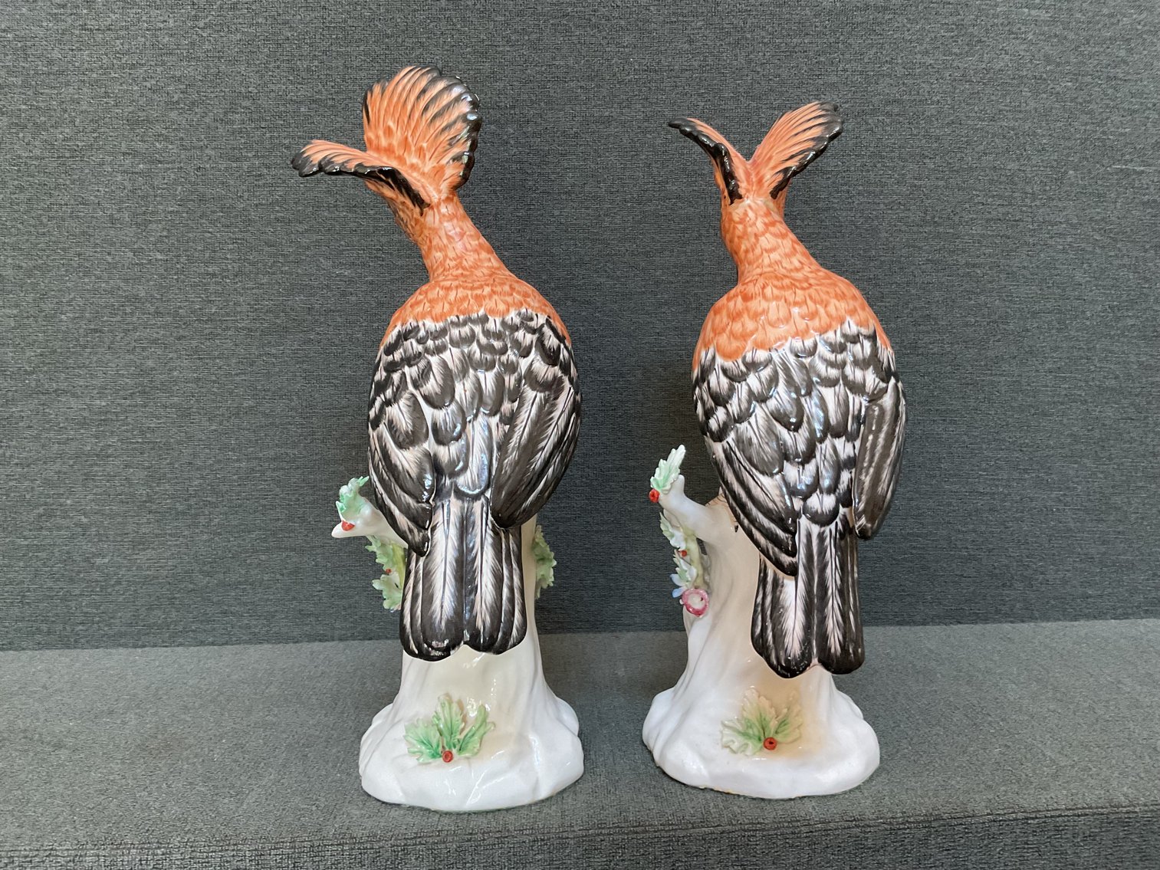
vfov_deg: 48.2
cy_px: 435
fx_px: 972
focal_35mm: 29
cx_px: 580
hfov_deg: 61.7
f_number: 1.8
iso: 250
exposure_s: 1/60
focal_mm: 3
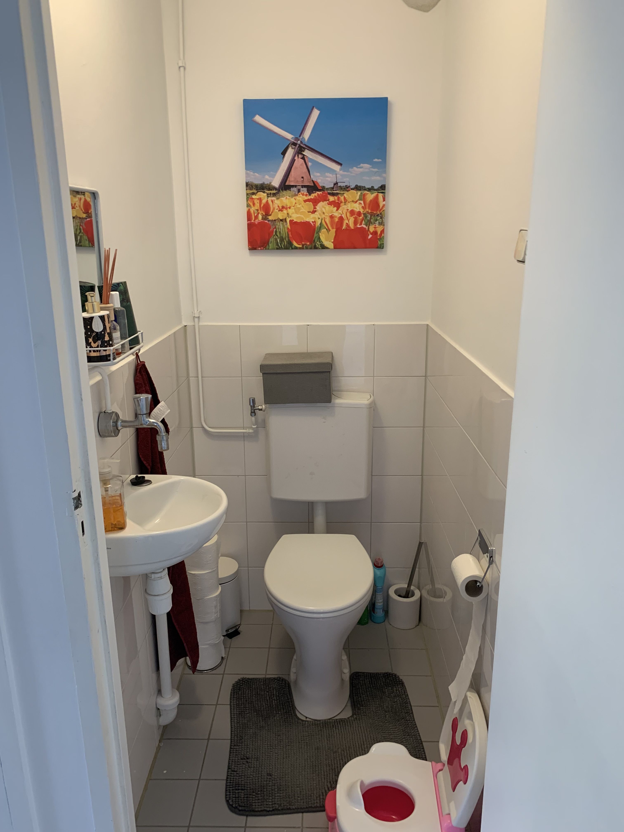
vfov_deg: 67.3
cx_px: 312
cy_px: 416
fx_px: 625
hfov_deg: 53.1
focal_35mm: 26
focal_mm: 4.25
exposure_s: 1/50
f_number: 1.8
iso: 125
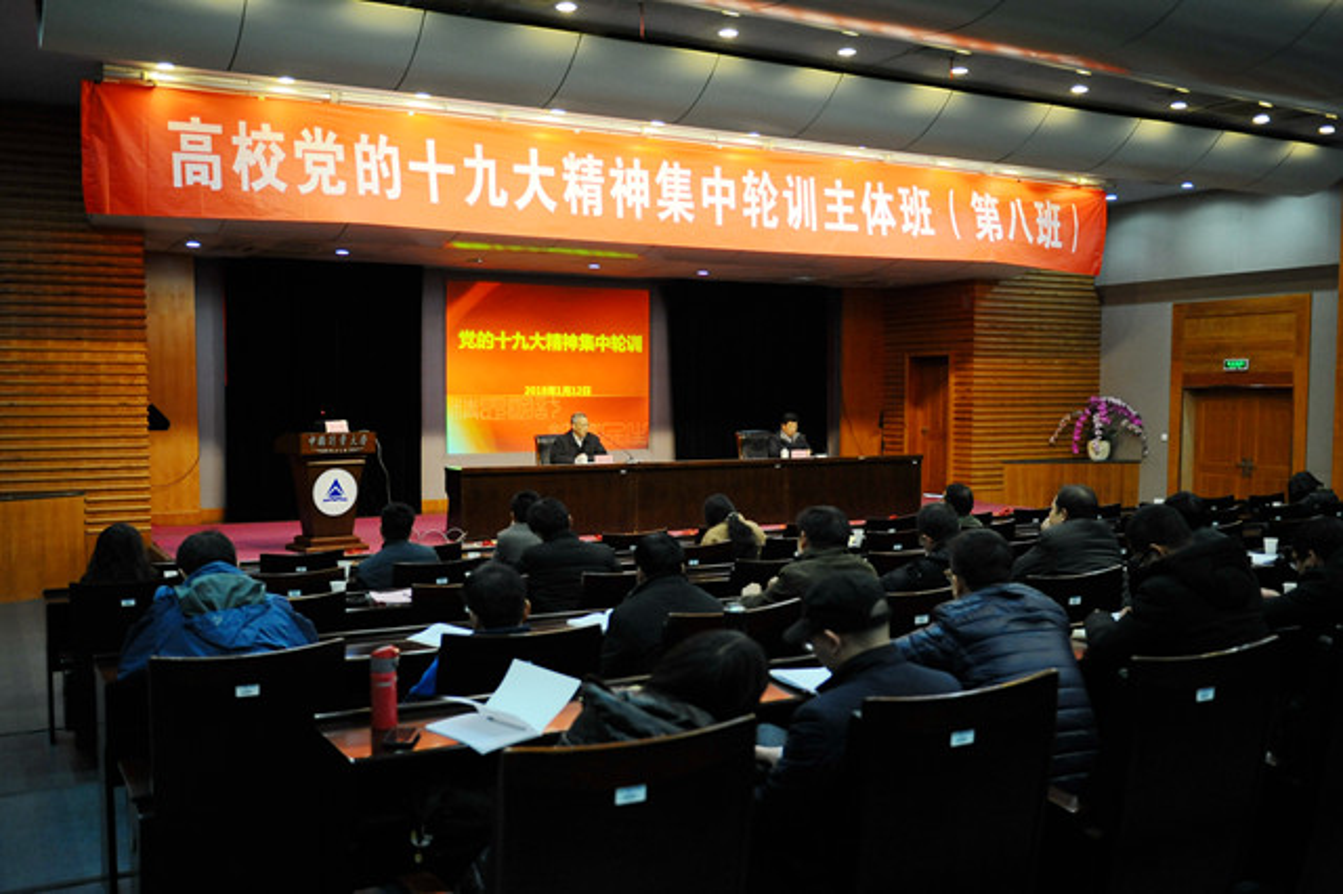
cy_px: 447
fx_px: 1156
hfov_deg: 60.3
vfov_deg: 42.3
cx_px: 672
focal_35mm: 31
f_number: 2.8
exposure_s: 1/125
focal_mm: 31
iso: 2000
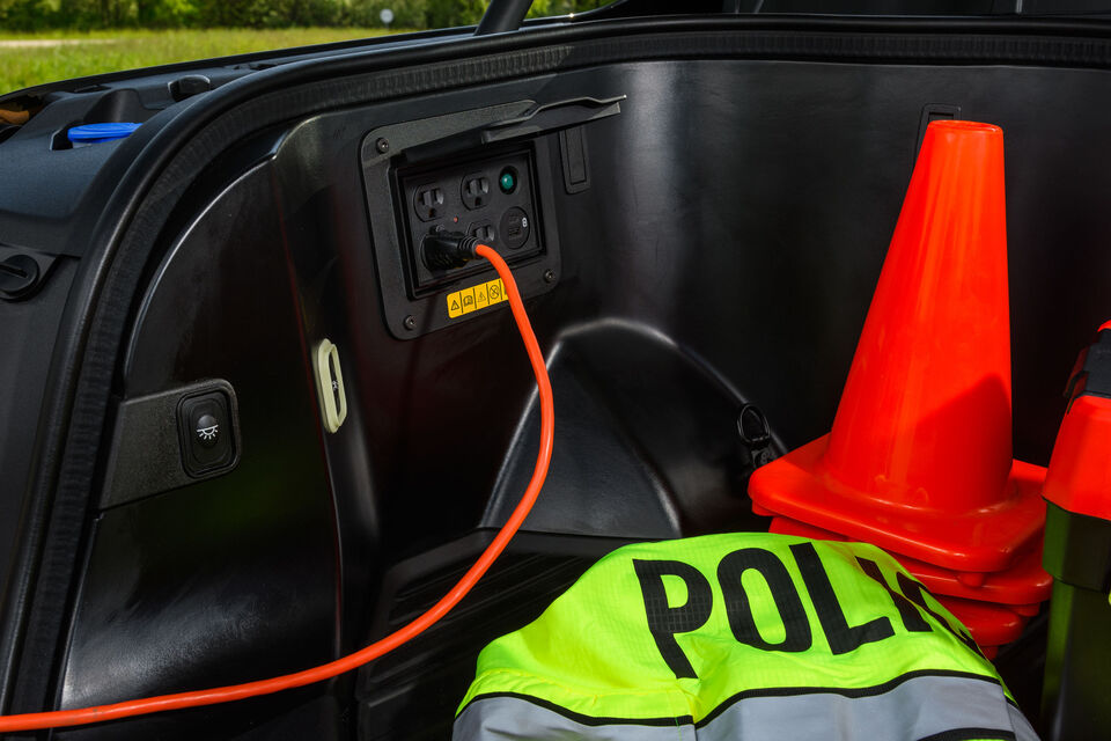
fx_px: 1250
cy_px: 370
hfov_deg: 47.9
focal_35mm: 40
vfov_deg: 33.0
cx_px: 556
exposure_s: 1/100
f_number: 8
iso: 200
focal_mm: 27
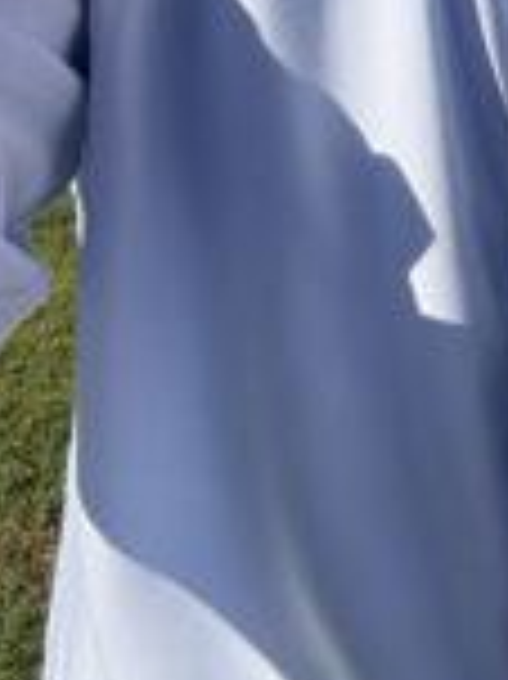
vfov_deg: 25.1
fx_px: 1313
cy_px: -203
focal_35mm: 67
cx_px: 521
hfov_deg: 21.1
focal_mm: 2.69
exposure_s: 1/1634
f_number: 1.9
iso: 32
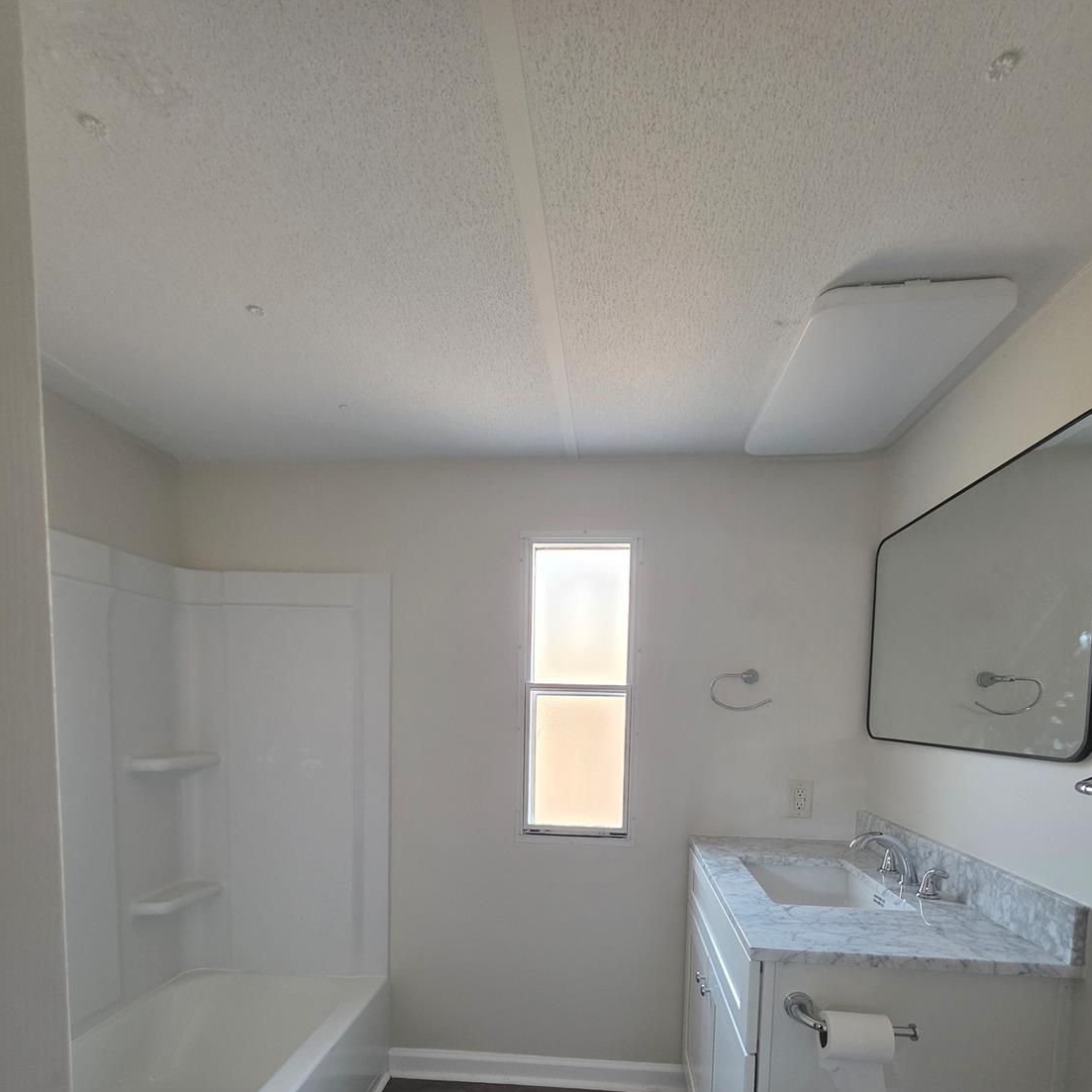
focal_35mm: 16
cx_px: 559
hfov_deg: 87.4
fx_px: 571
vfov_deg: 83.4
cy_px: 755
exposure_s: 1/60
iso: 320
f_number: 1.9
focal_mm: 2.2
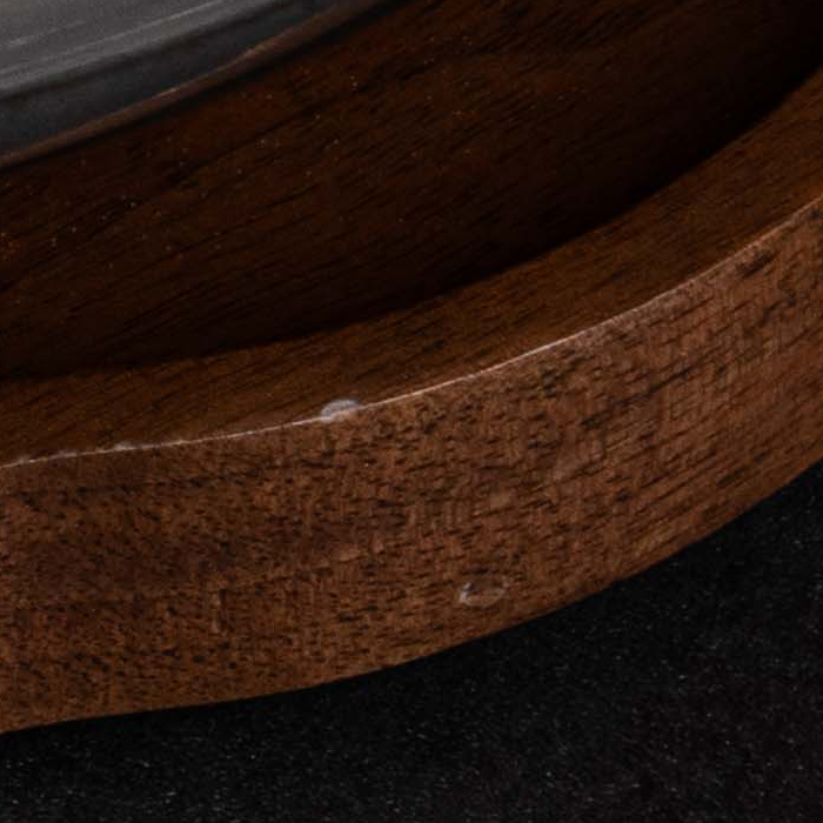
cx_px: -996
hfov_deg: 2.3
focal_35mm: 765
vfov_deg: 2.3
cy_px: -1300
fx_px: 20577
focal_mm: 105
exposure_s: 1/125
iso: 250
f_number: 11
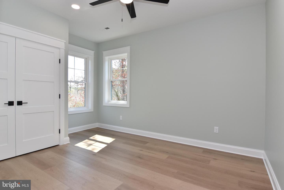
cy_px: 95
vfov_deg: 67.5
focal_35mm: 18
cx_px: 142
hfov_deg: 90.0
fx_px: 142
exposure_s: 1/100
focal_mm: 12
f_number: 9
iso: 500
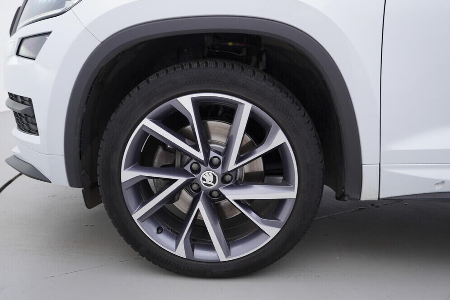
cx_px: 228
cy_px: 146
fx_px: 462
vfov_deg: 35.9
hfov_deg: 51.9
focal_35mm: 37
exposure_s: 1/60
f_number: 3.5
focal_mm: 24
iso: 125
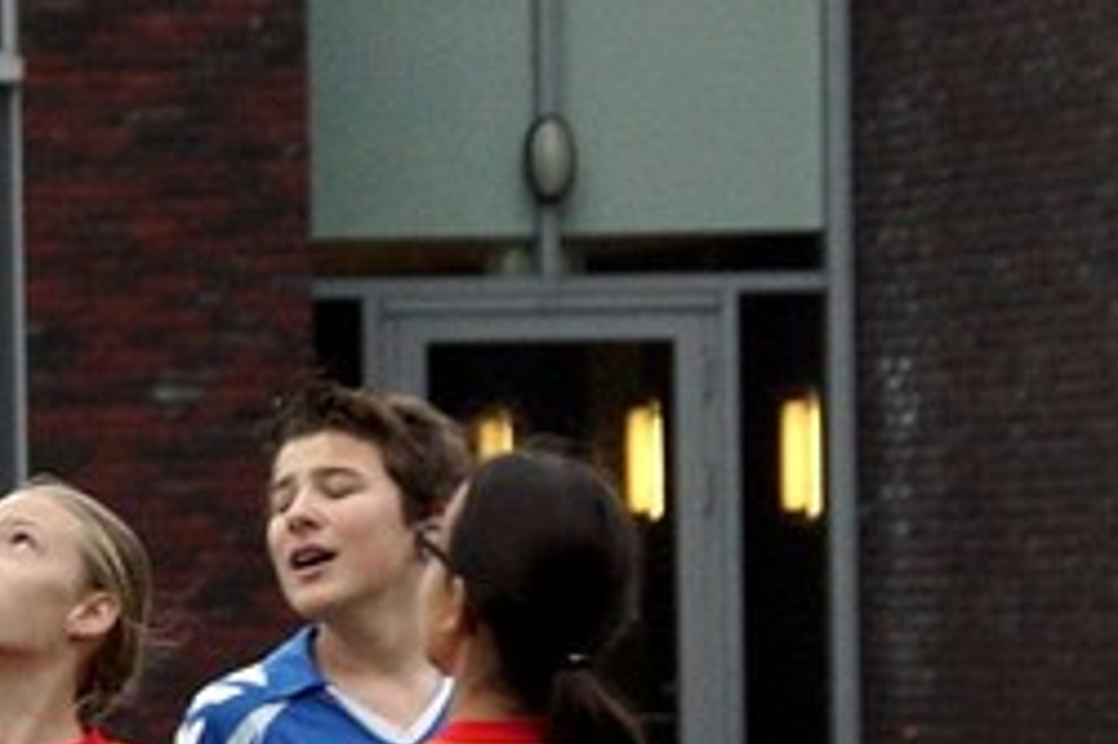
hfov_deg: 5.6
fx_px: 11390
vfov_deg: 3.7
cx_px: -365
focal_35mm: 367
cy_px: 1091
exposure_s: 1/250
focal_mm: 60
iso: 640
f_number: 7.1
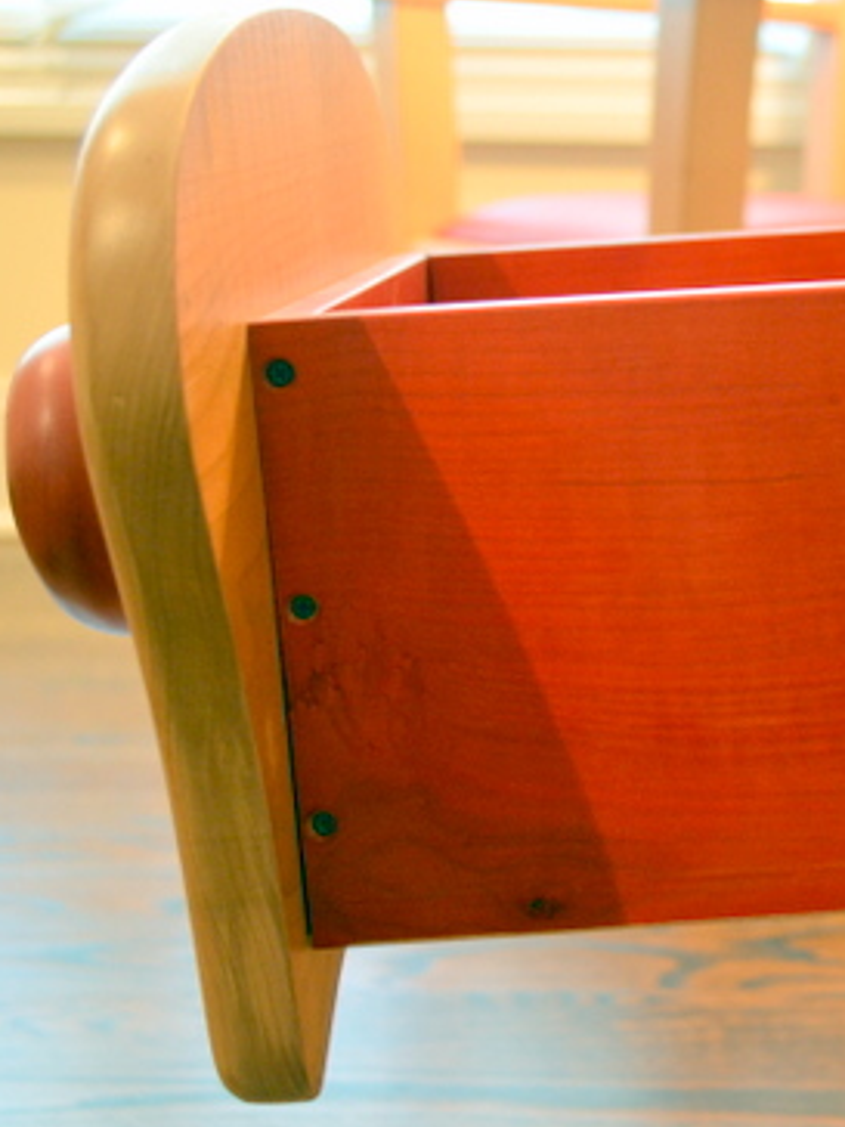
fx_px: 2343
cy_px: 594
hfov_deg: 19.9
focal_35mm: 72
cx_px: 802
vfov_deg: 27.0
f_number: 4.2
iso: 640
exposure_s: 1/15
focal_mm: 26
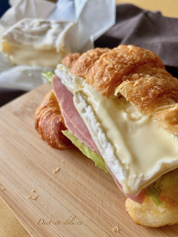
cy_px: 118
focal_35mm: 26
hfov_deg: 53.1
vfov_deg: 67.3
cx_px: 89
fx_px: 178
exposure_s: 1/121
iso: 64
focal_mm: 5.7
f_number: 1.5
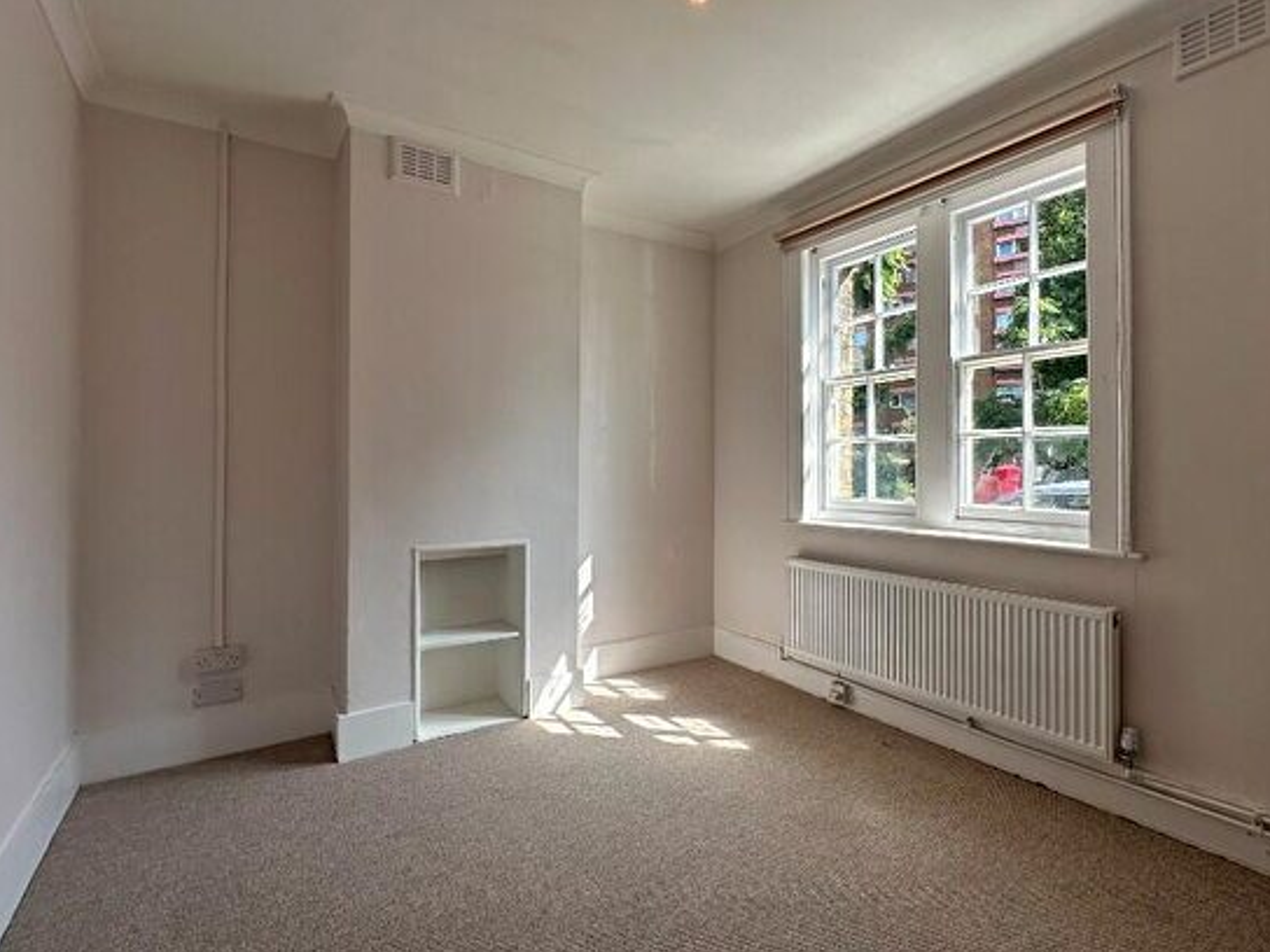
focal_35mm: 18
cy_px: 461
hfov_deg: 87.3
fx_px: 660
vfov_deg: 71.6
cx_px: 719
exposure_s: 1/379
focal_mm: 2.22
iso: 40
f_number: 2.2
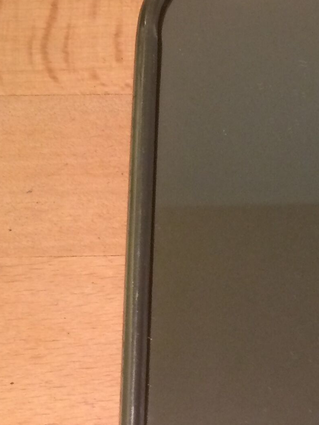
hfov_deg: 15.6
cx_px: 413
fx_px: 1106
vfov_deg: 21.5
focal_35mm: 90
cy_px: 332
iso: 125
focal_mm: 4.15
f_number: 2.2
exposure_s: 1/33
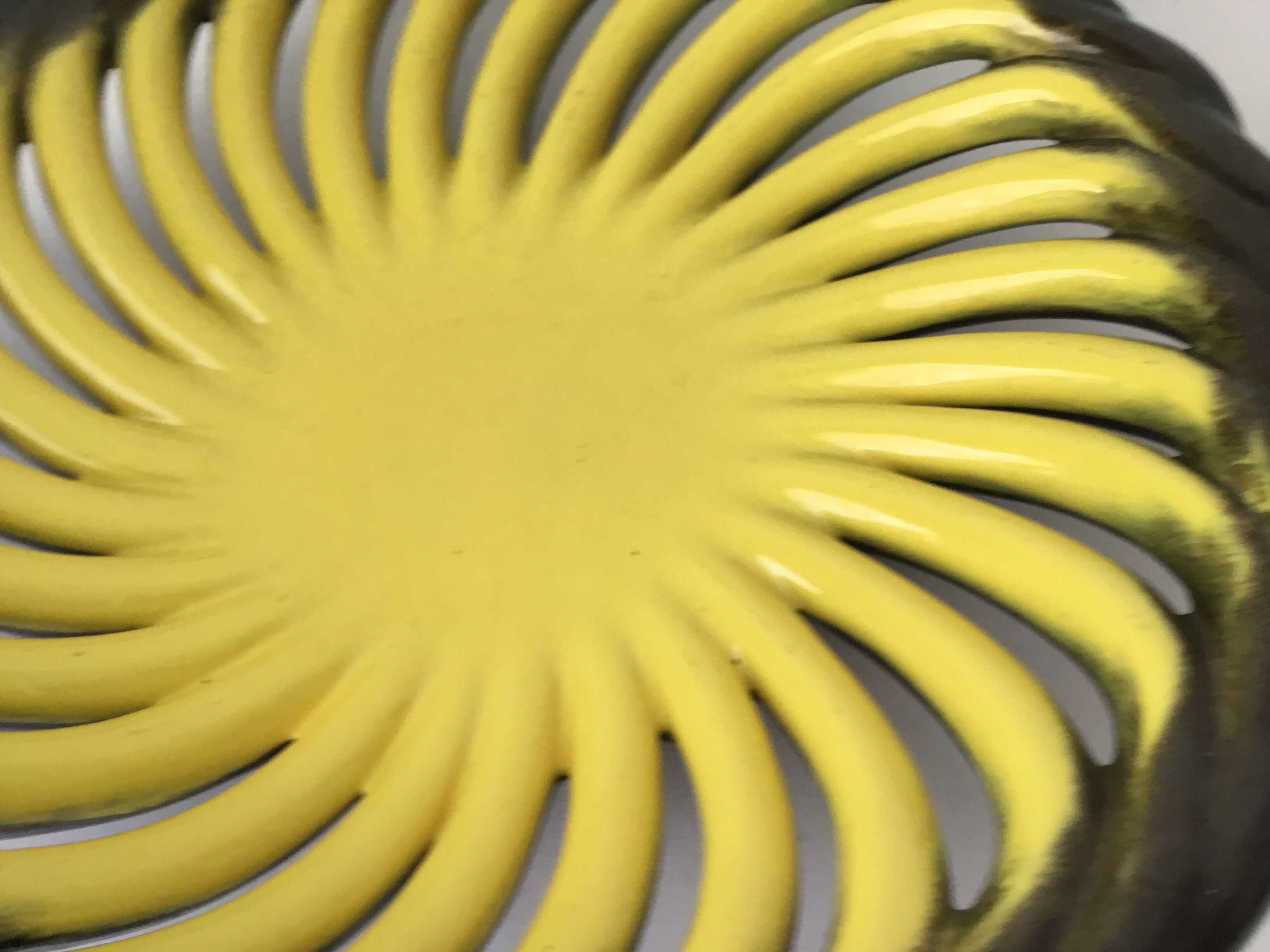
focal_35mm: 31
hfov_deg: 58.4
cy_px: 476
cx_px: 635
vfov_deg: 45.4
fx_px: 1137
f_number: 2.4
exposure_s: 1/33
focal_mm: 3.3
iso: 40
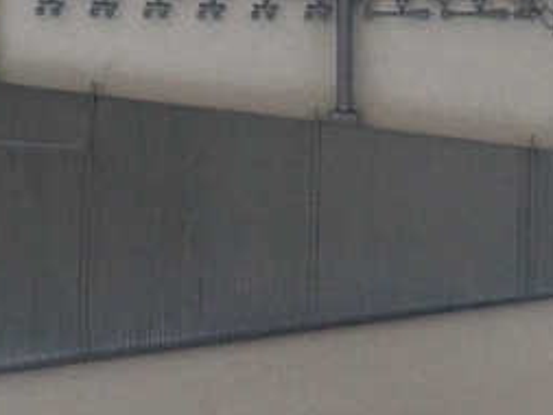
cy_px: 393
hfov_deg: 17.1
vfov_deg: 12.9
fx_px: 1822
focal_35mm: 114
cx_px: 435
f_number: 3.5
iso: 3200
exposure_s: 1/160
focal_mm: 20
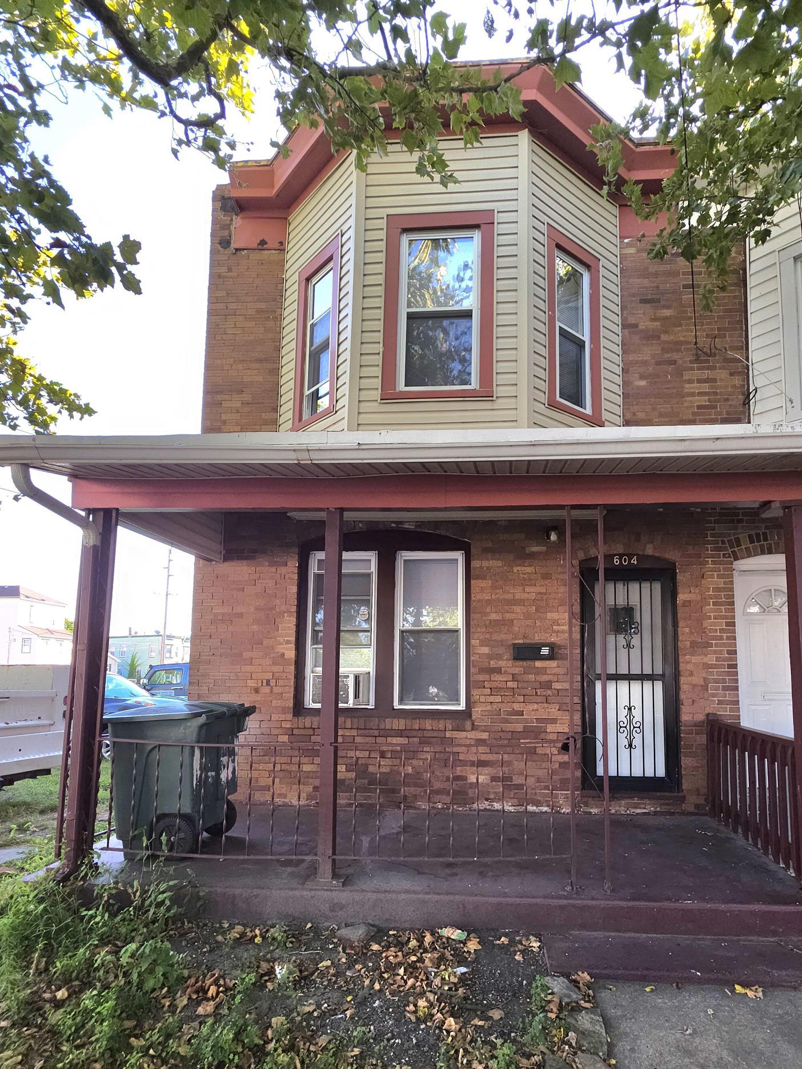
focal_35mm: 16
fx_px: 494
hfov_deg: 77.4
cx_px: 471
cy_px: 635
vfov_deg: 93.4
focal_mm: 2.2
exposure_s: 1/120
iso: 32
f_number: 1.9
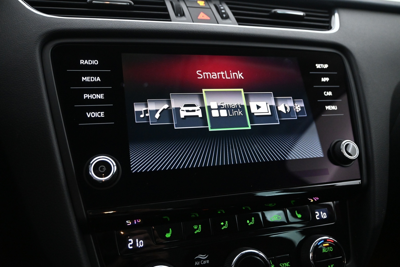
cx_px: 200
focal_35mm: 30
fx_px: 333
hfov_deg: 61.9
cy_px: 134
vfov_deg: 43.6
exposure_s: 1/30
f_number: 3.8
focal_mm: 20
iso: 3200
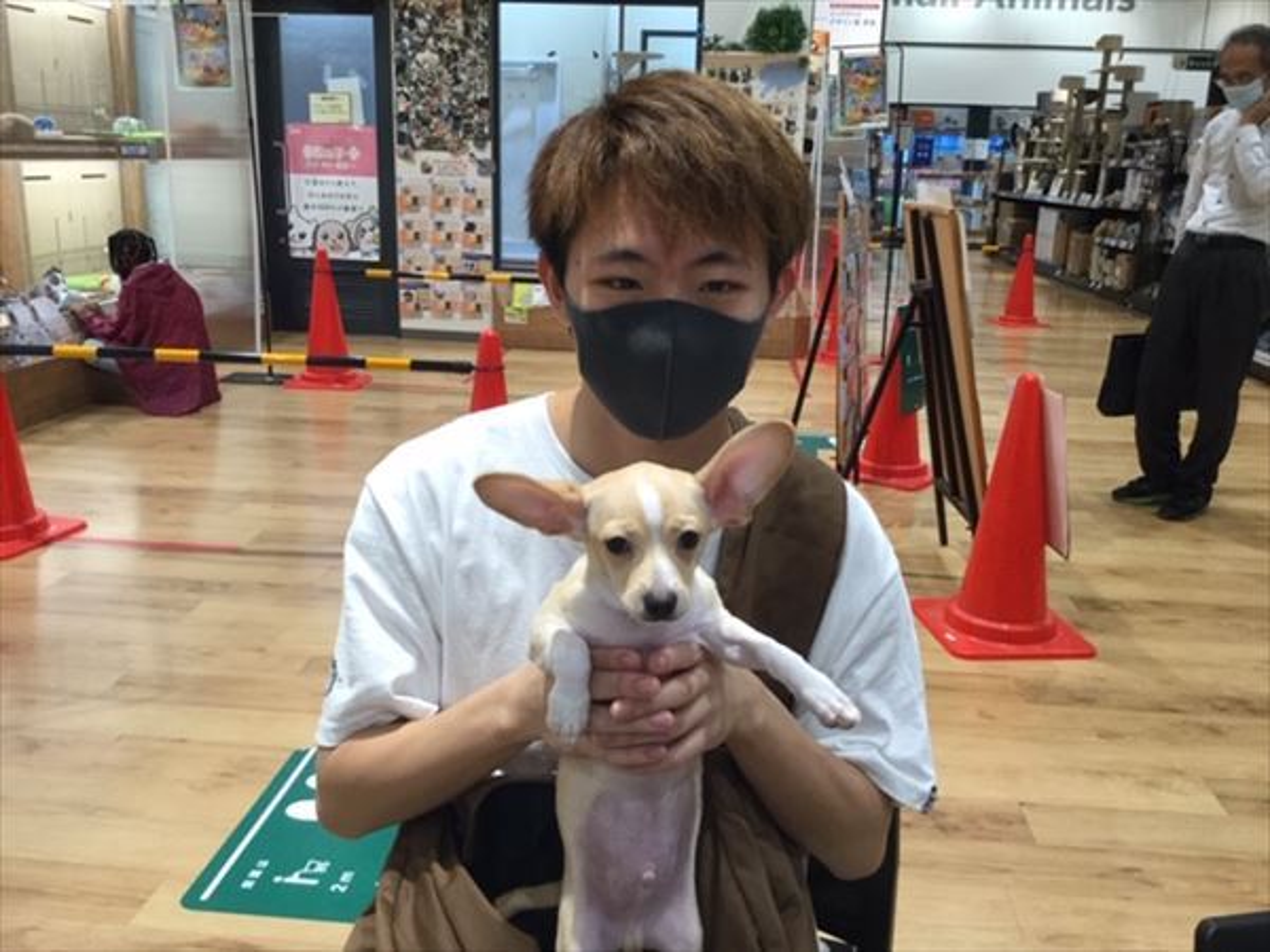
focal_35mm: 31
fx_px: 1137
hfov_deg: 58.4
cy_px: 476
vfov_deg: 45.4
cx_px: 635
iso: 40
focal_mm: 3.3
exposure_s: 1/30
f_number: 2.4
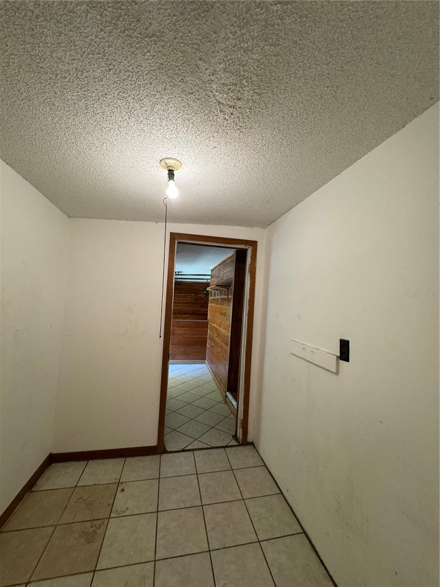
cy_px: 294
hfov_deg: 85.7
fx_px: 237
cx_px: 220
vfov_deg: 102.1
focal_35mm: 14
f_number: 2.2
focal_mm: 2.22
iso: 200
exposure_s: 1/60
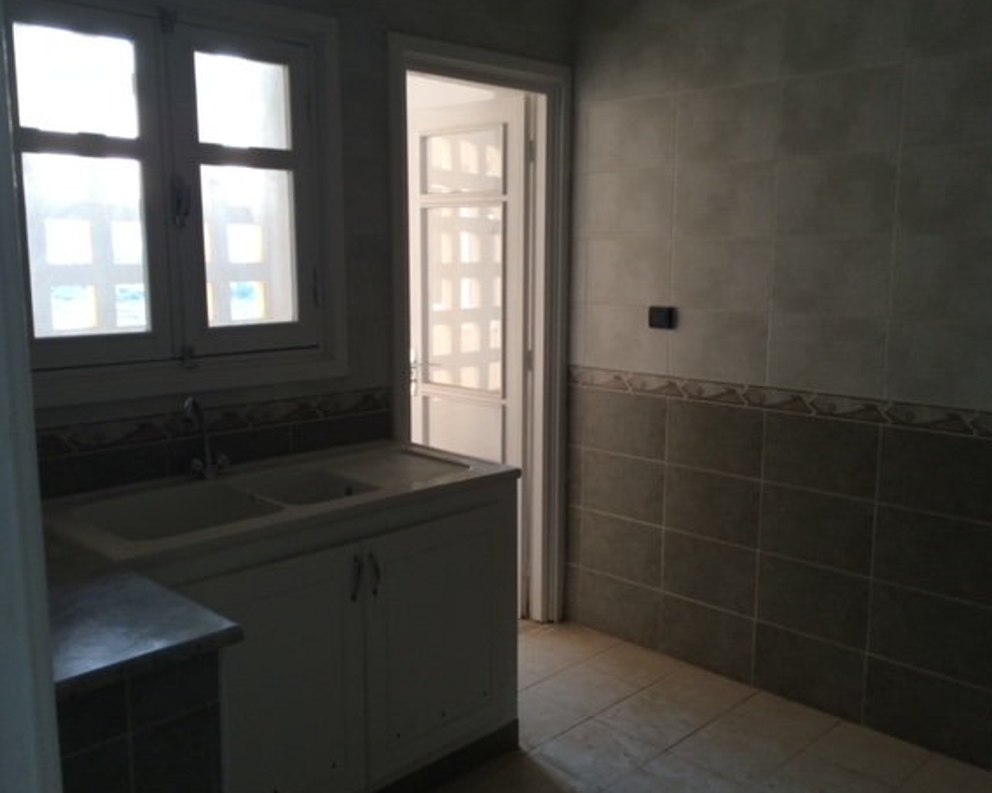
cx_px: 526
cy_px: 395
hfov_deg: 54.2
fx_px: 969
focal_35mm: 33
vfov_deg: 44.5
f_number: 2.2
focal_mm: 4.12
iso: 100
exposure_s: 1/30
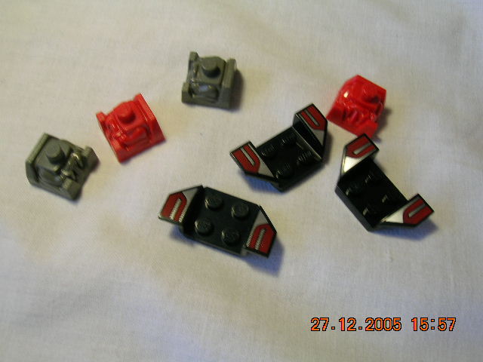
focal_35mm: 36
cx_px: 242
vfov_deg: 39.7
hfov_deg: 51.4
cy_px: 181
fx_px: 502
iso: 50
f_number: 4.9
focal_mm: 6
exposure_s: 1/18.5
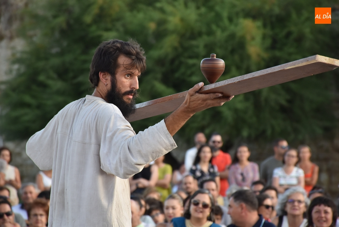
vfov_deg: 6.6
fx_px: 1979
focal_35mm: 210
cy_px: 114
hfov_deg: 9.8
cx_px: 170
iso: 560
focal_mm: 140
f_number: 5.6
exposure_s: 1/320
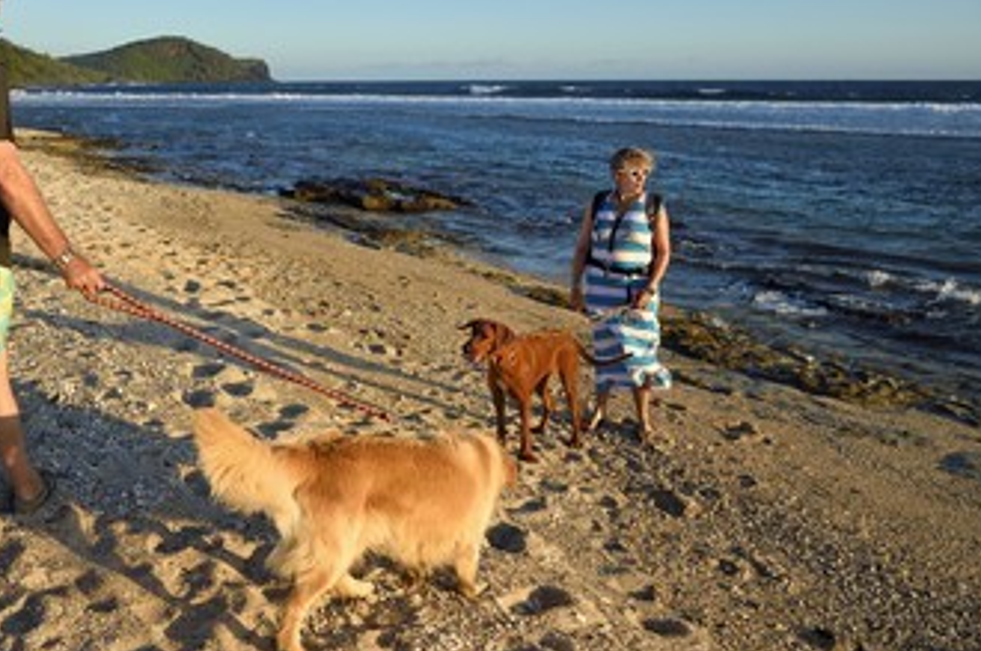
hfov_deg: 51.4
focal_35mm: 37
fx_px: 1007
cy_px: 291
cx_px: 367
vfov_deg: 35.8
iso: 200
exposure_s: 1/400
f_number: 8
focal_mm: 29
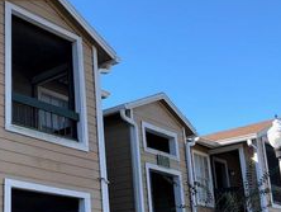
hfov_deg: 29.4
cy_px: 142
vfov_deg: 23.2
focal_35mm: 63
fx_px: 512
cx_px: 28
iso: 20
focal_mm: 4
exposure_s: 1/528
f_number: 1.8
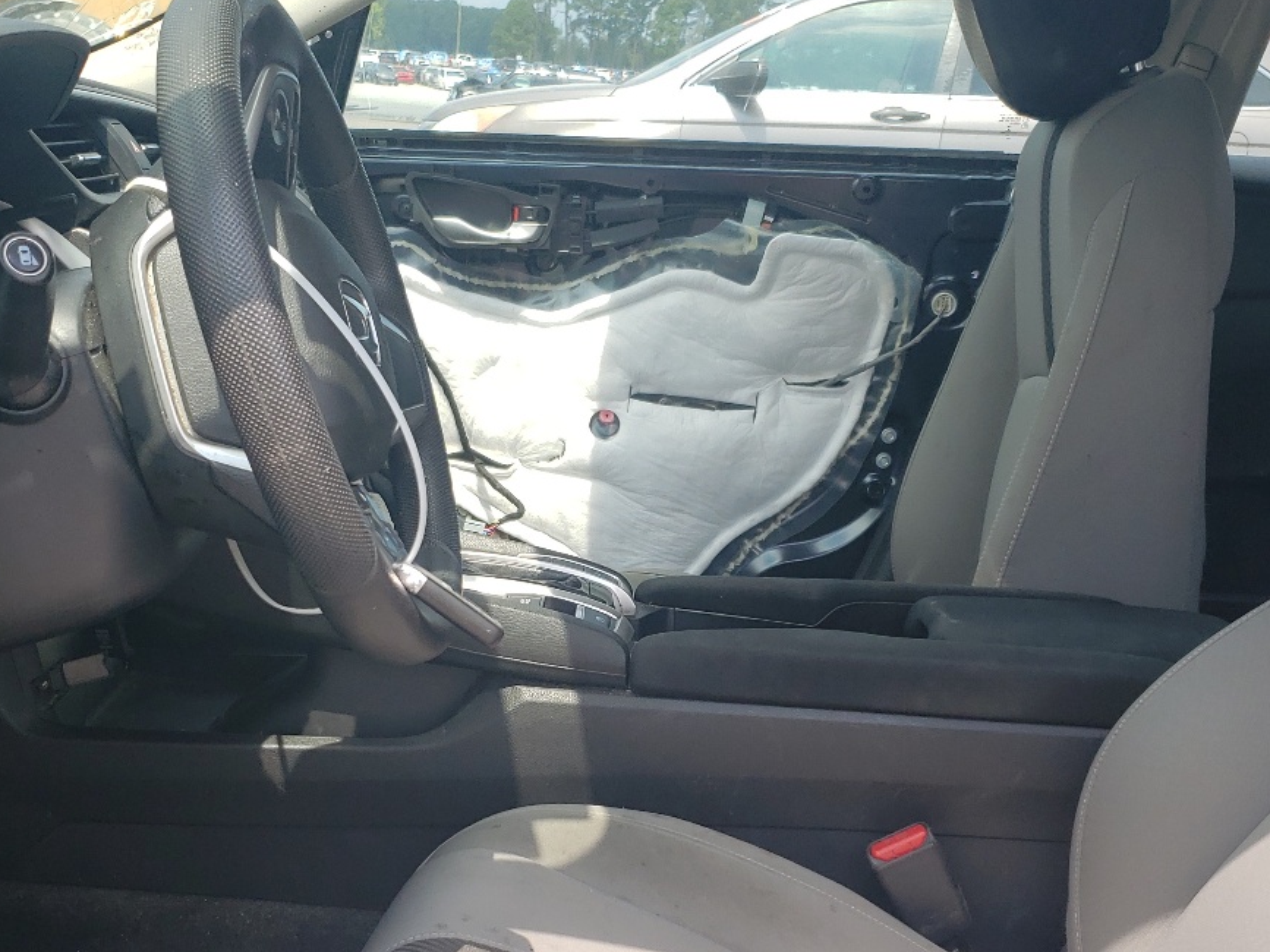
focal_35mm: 48
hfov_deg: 39.6
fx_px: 1761
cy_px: 661
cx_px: 590
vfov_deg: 30.0
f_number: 1.5
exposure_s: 1/1111
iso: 50
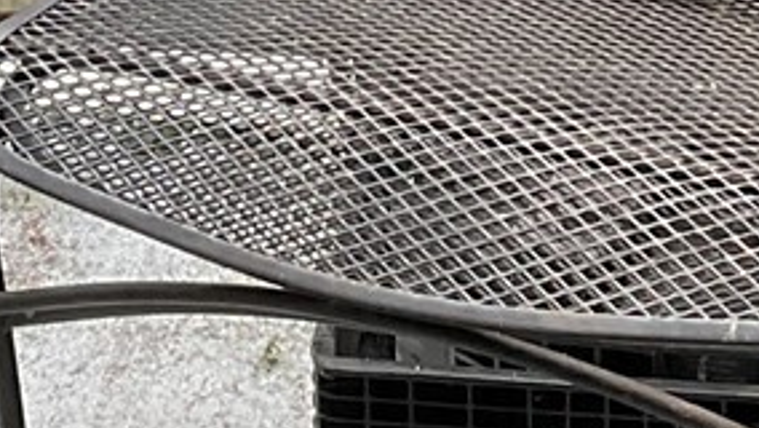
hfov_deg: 12.1
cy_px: -516
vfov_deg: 6.6
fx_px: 3584
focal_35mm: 178
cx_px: 484
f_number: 1.8
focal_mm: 3
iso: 64
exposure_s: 1/85
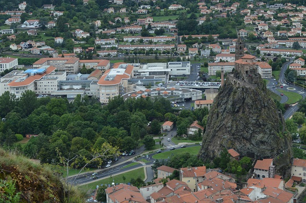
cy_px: 62
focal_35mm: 62
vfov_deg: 21.7
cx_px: 164
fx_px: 526
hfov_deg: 32.4
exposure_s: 1/125
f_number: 5.6
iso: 110
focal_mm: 24
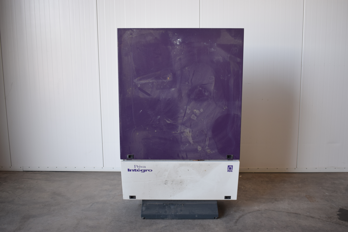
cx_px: 174
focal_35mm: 36
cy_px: 116
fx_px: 348
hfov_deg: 53.1
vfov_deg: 36.9
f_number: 5
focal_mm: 24
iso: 400
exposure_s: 1/100
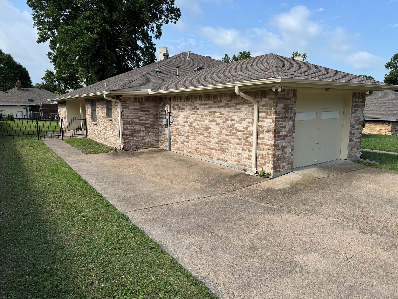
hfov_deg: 71.6
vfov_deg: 56.8
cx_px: 199
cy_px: 150
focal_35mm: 24
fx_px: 276
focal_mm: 6.76
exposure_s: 1/3597
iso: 80
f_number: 1.78
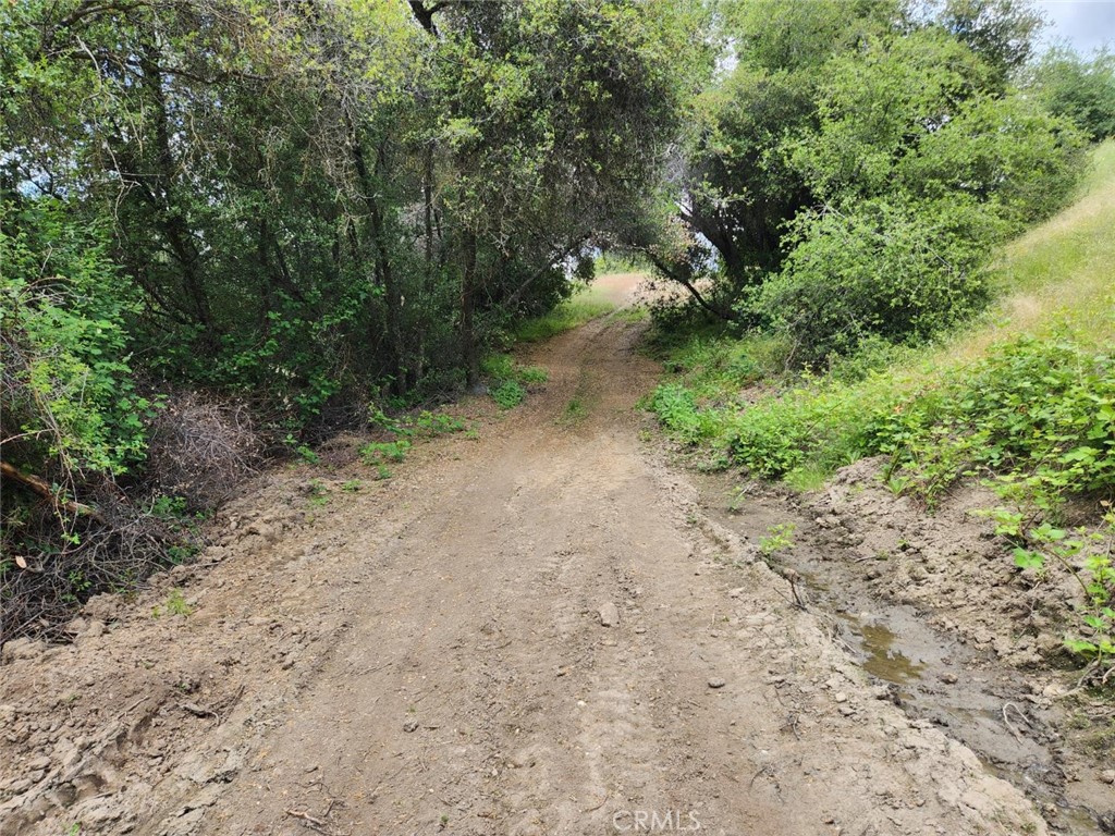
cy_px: 418
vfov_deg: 58.9
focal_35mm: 23
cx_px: 558
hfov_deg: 73.9
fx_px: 741
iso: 20
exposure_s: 1/208
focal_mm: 5.4
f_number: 1.8
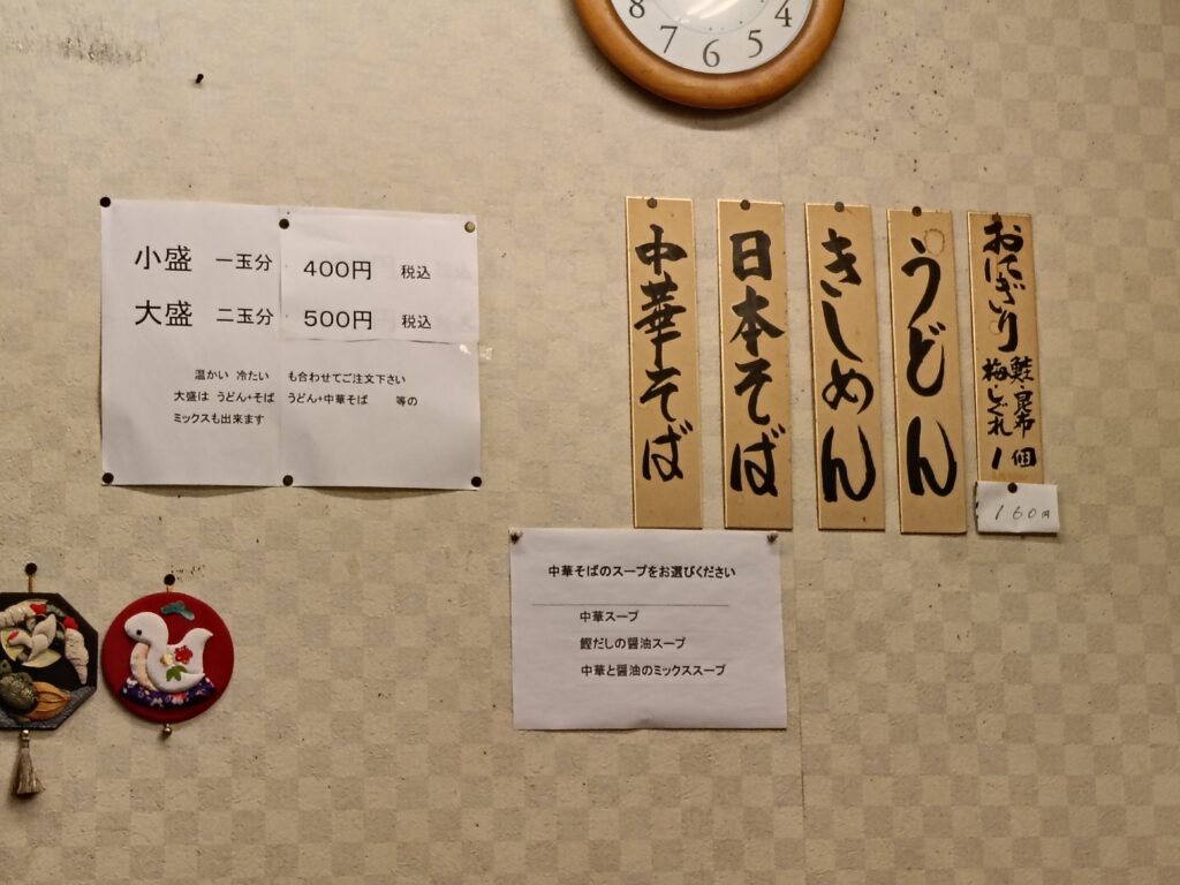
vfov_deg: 17.8
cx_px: 590
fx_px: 2829
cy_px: 442
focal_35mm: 83
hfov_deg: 23.6
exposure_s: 1/50
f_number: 1.7
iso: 200
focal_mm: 4.7
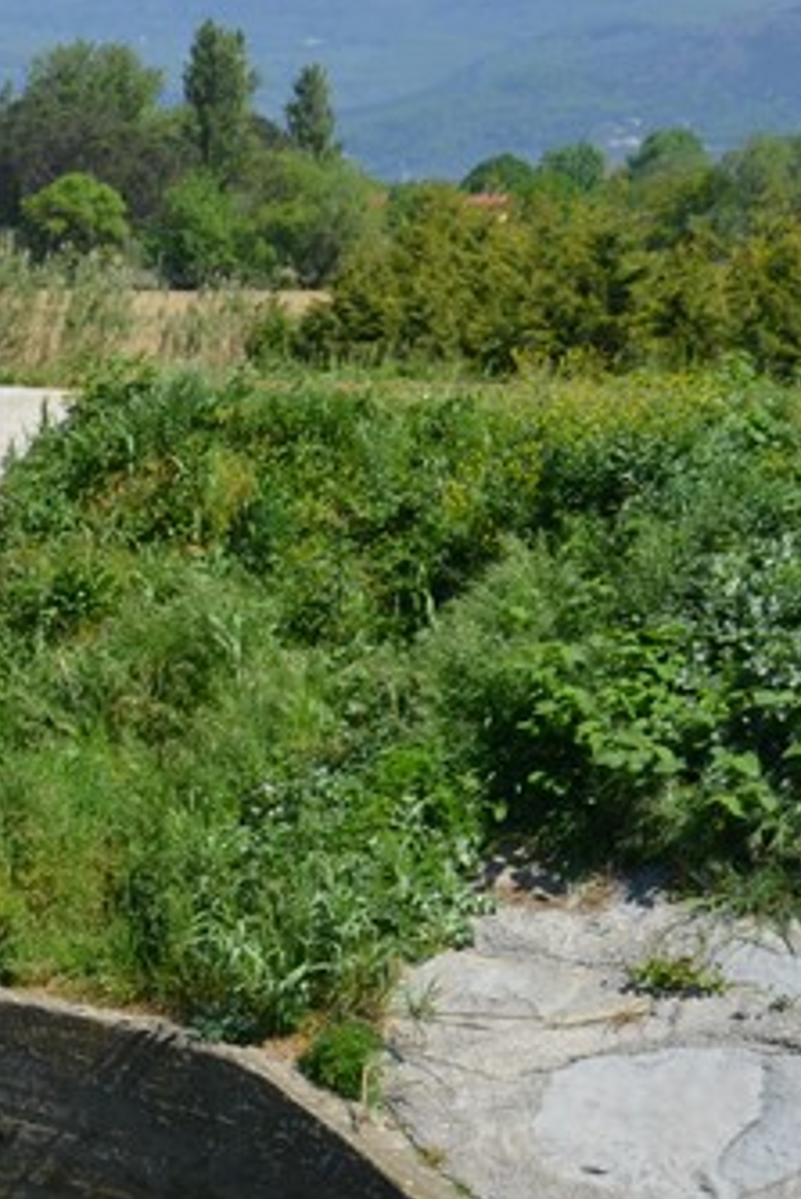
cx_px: -521
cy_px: 930
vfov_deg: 12.4
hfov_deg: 8.1
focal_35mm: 165
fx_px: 5501
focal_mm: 46
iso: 100
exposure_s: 1/250
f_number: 8
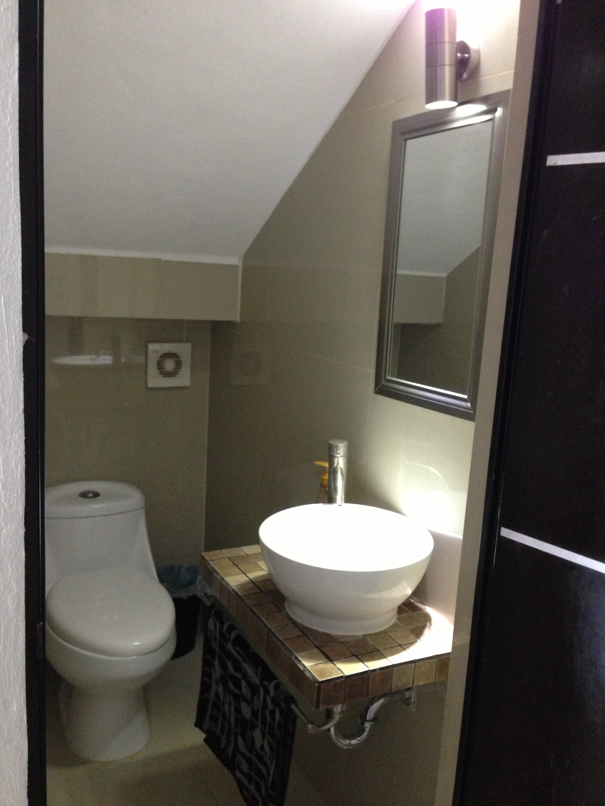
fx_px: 769
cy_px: 403
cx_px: 302
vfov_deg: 55.4
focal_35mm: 33
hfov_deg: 42.9
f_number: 2.4
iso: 320
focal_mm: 4.13
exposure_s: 1/20
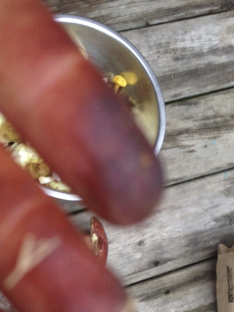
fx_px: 649
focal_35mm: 72
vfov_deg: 26.1
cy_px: 282
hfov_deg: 20.4
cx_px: 88
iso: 80
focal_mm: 4.13
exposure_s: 1/120
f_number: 2.4
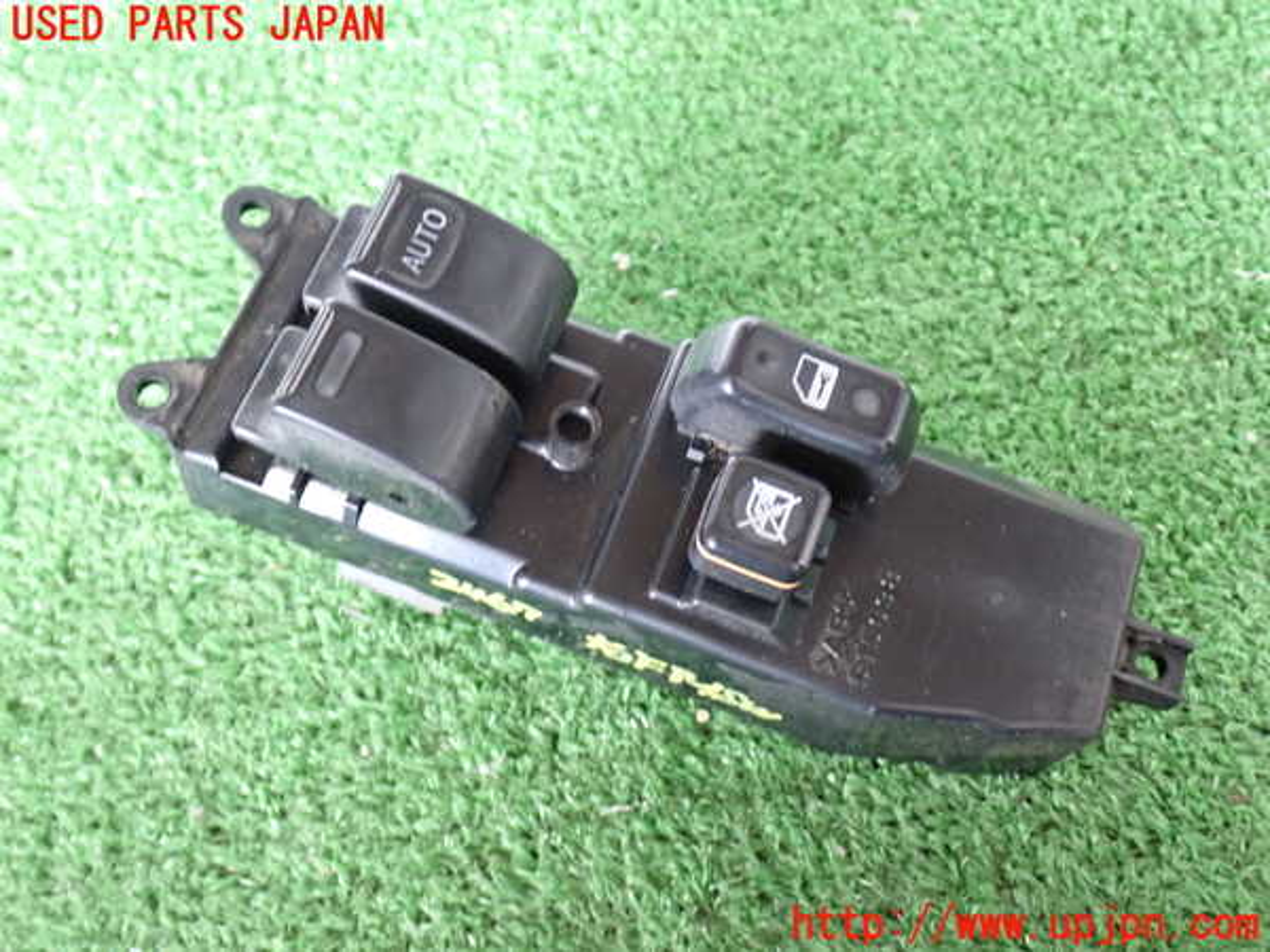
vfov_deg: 35.1
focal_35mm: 41
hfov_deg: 45.8
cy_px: 476
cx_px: 635
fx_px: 1504
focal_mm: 7.31
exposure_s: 1/20
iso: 800
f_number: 2.8
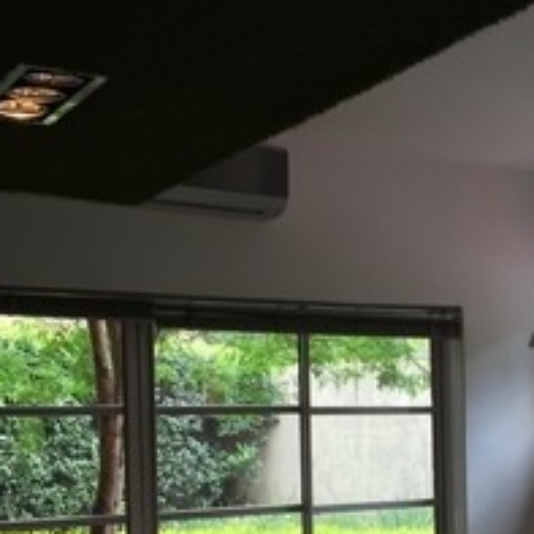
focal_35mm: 65
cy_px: 440
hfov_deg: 25.7
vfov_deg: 25.9
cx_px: 469
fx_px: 1134
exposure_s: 1/33
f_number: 2.2
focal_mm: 4.15
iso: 32
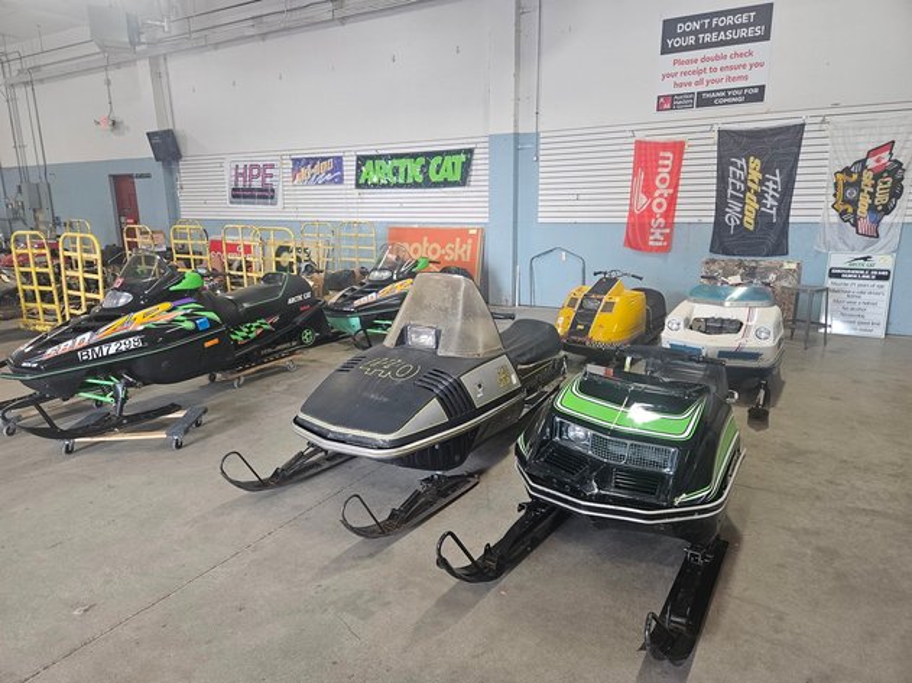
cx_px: 456
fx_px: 606
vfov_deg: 58.9
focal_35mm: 23
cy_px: 342
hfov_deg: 73.9
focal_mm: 5.4
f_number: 1.8
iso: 250
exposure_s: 1/120
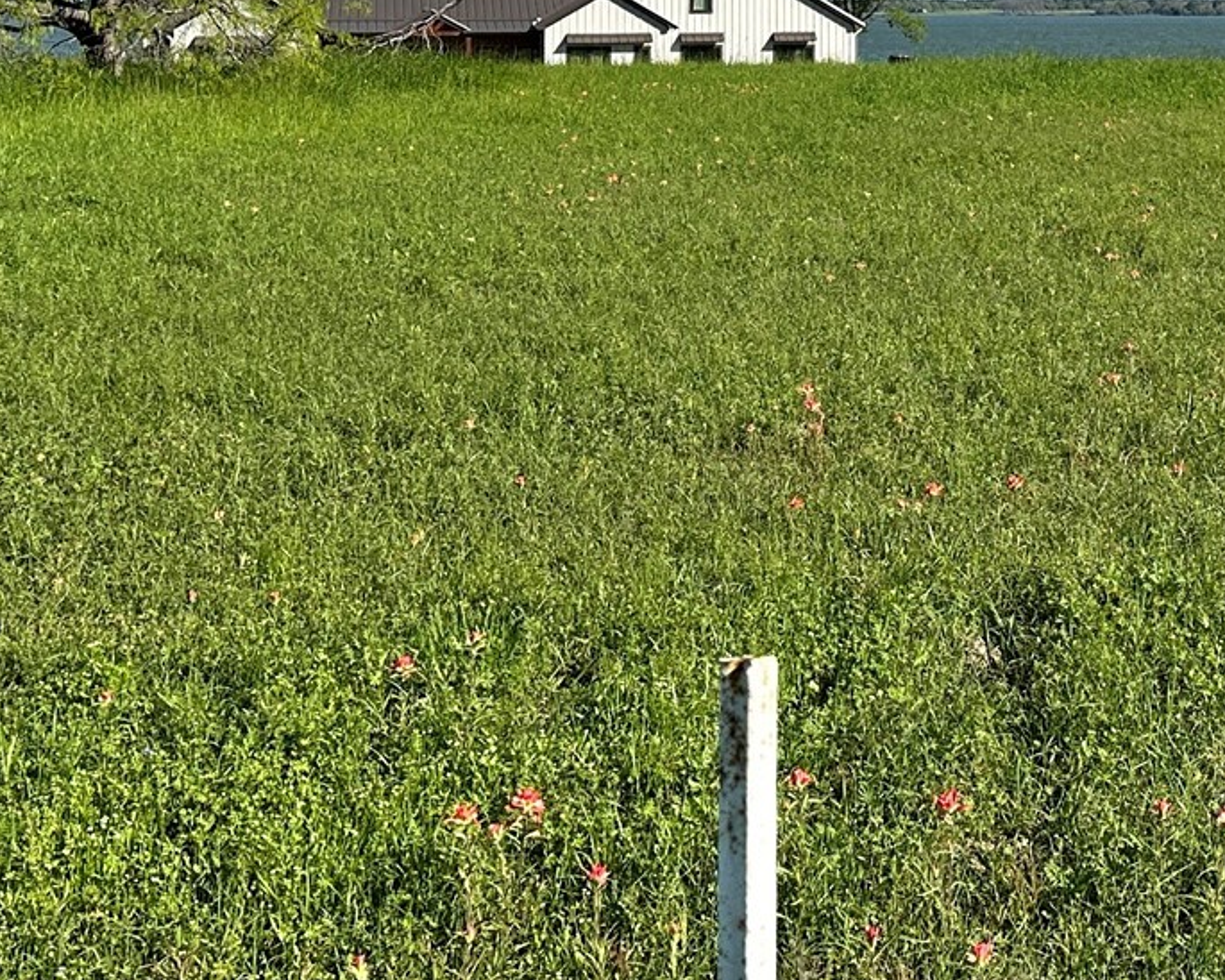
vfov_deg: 20.8
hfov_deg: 26.4
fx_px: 2538
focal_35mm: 70
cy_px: -102
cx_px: 1046
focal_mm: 6.86
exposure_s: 1/5263
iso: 80
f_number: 1.78
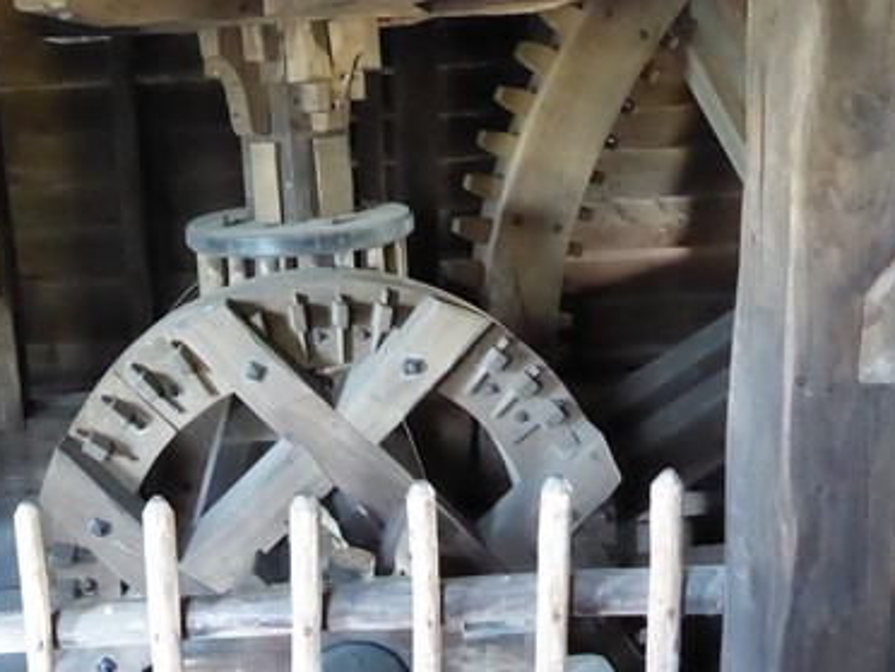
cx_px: 294
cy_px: 344
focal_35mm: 43
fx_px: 1112
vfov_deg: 33.6
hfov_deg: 43.2
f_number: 3.3
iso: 2000
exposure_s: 1/15
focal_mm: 4.3
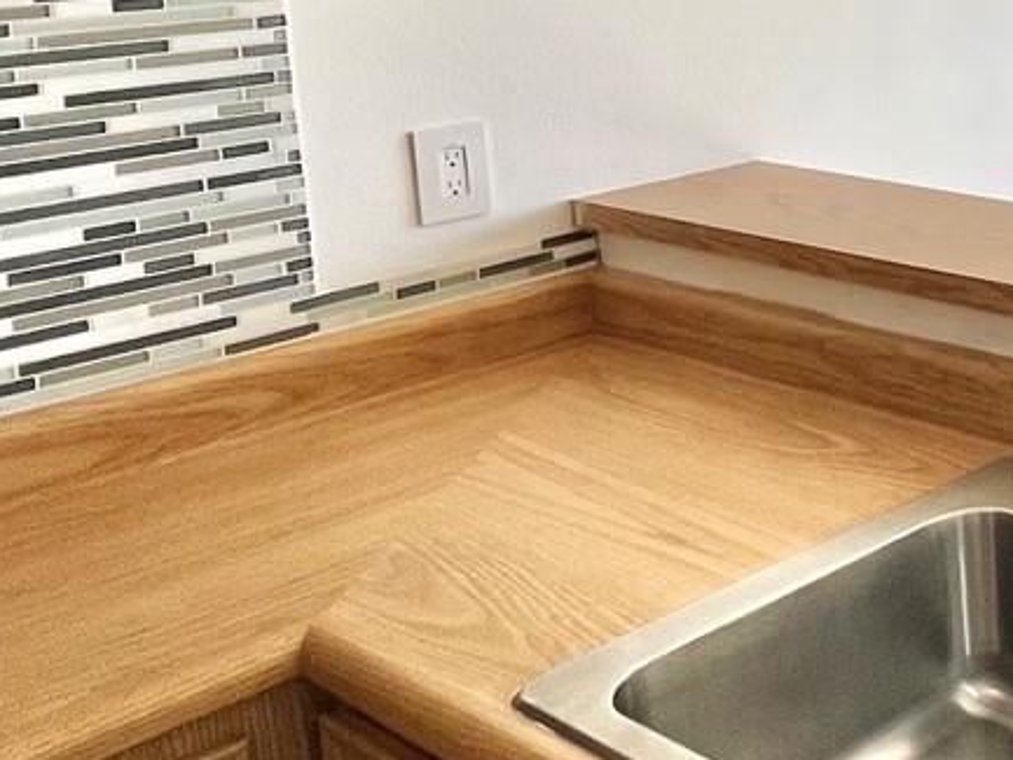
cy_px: 0
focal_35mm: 48
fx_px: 1405
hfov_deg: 29.2
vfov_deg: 28.4
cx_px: 1415
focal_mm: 1.57
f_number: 1.8
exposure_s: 1/154
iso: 32
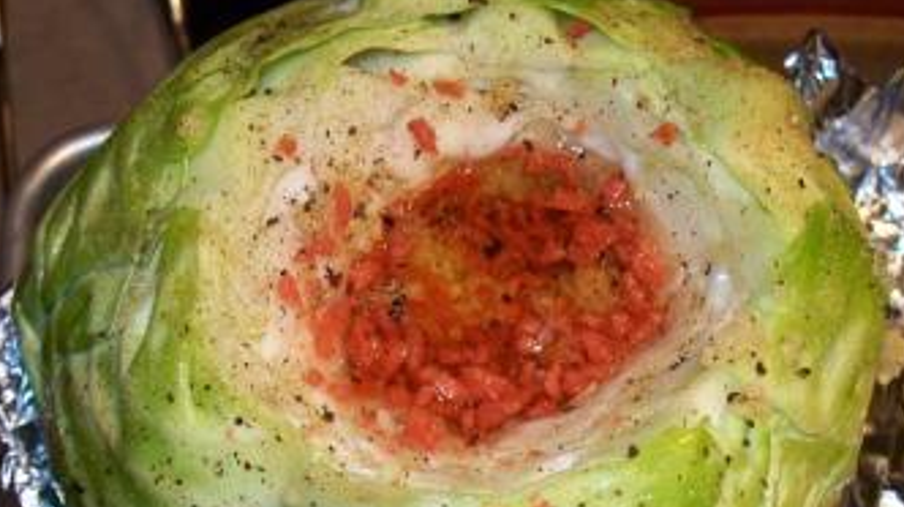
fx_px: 1269
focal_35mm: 53
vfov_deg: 22.4
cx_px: 436
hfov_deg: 39.2
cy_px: 363
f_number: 2.8
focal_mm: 7.54
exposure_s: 1/60
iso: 200
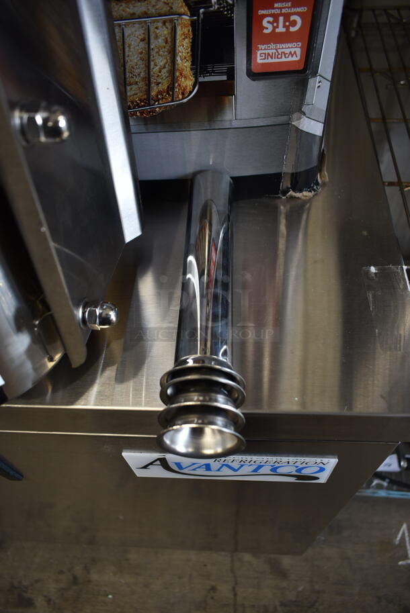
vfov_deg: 67.3
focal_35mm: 27
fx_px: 461
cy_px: 306
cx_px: 205
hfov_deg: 48.0
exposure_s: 1/30
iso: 200
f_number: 3.5
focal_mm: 18
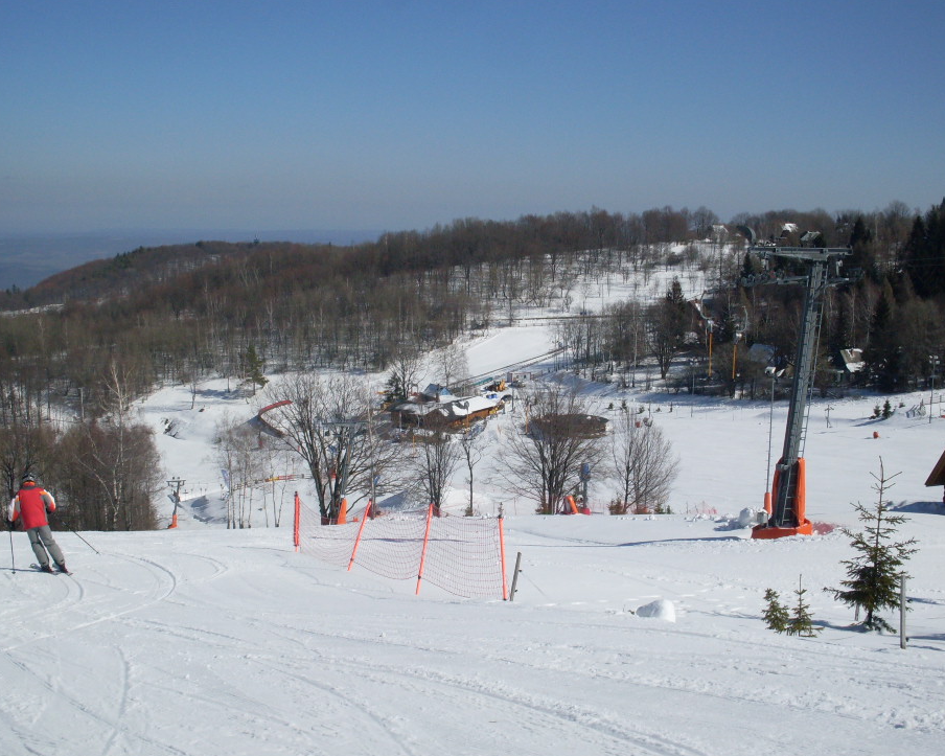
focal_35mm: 42
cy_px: 387
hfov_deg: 43.8
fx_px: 1175
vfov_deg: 35.7
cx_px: 446
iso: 80
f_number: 8.4
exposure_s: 1/500
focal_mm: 6.3
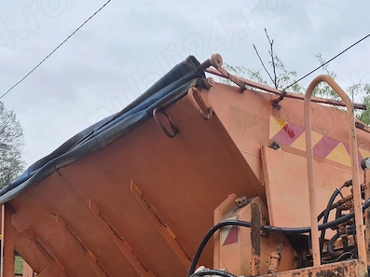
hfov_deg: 32.4
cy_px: 317
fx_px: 619
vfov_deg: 23.4
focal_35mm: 58
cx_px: 294
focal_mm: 5.4
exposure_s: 1/180
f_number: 1.8
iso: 40
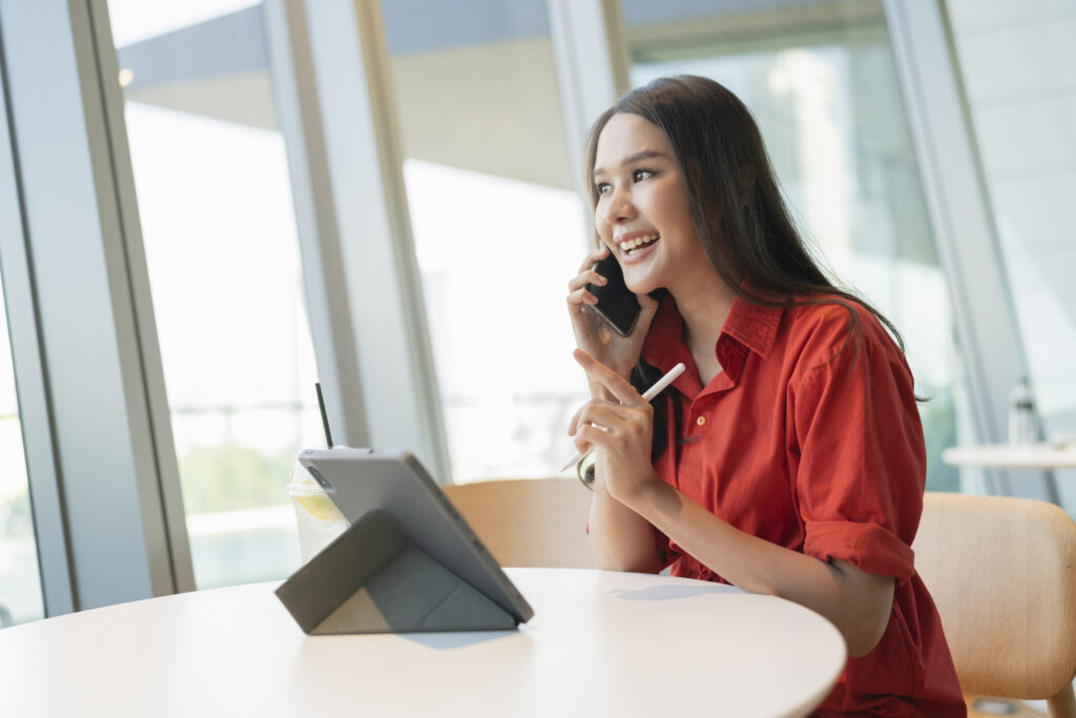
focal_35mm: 35
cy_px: 359
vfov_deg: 37.9
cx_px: 538
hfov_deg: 54.4
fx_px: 1046
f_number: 1.4
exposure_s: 1/2000
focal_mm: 35
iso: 640
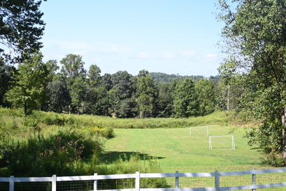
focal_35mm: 49
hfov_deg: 40.5
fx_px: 387
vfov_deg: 27.7
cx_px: 143
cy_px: 96
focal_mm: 32.5
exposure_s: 1/4000
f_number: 5
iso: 1400
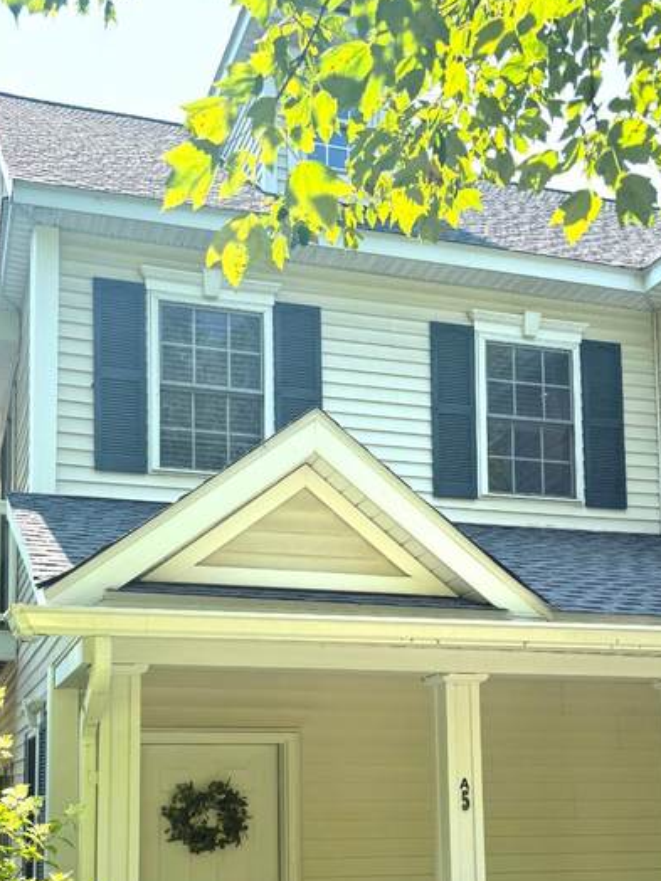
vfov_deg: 41.7
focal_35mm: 44
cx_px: 291
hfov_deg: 32.8
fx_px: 1120
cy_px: 662
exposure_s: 1/1770
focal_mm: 6.76
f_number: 1.78
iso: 100
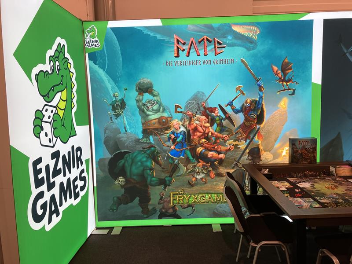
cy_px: 132
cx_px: 176
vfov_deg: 49.7
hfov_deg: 63.4
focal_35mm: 28
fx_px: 285
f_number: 1.8
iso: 50
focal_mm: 3.99
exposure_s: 1/100
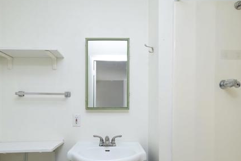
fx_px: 140
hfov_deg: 81.1
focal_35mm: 21
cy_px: 113
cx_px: 111
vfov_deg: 57.5
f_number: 8
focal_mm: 14
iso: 320
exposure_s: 1/200
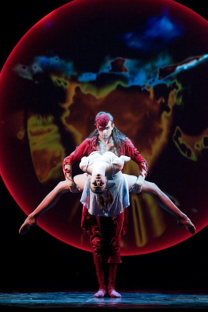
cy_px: 156
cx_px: 104
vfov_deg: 9.8
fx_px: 1820
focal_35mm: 210
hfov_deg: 6.5
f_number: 2.8
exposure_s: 1/125
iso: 1600
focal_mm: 140
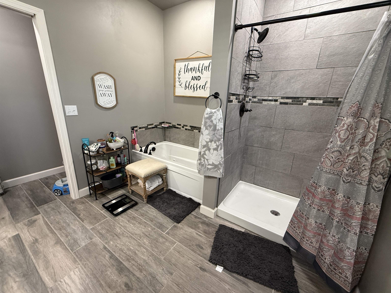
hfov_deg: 102.1
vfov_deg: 85.7
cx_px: 196
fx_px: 158
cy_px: 146
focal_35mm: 14
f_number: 2.2
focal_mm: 2.22
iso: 320
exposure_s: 1/60
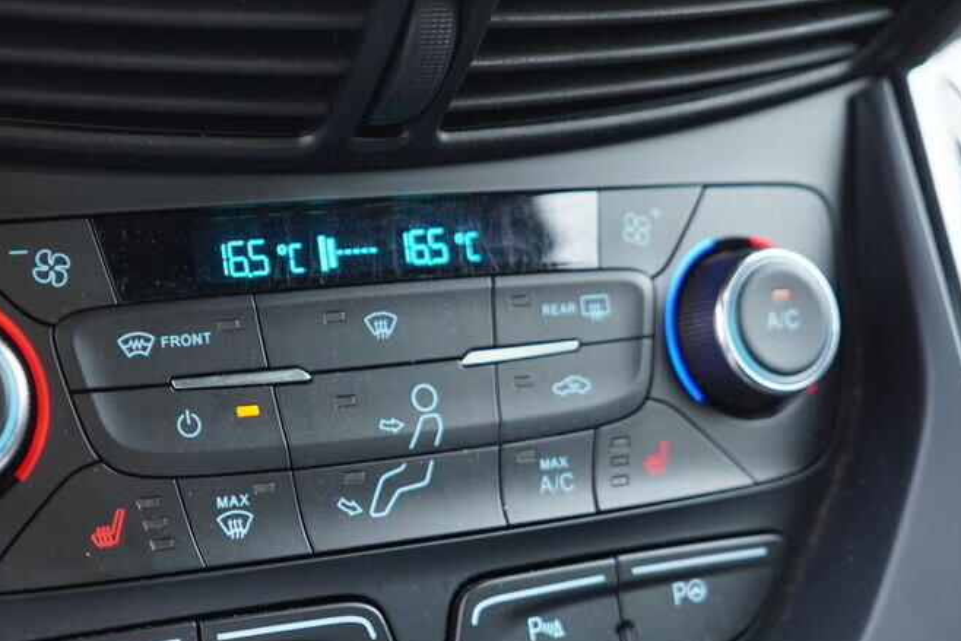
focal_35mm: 56
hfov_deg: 35.0
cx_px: 269
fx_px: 1495
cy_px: 449
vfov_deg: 24.0
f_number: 2.8
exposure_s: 1/40
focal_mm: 24
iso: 640
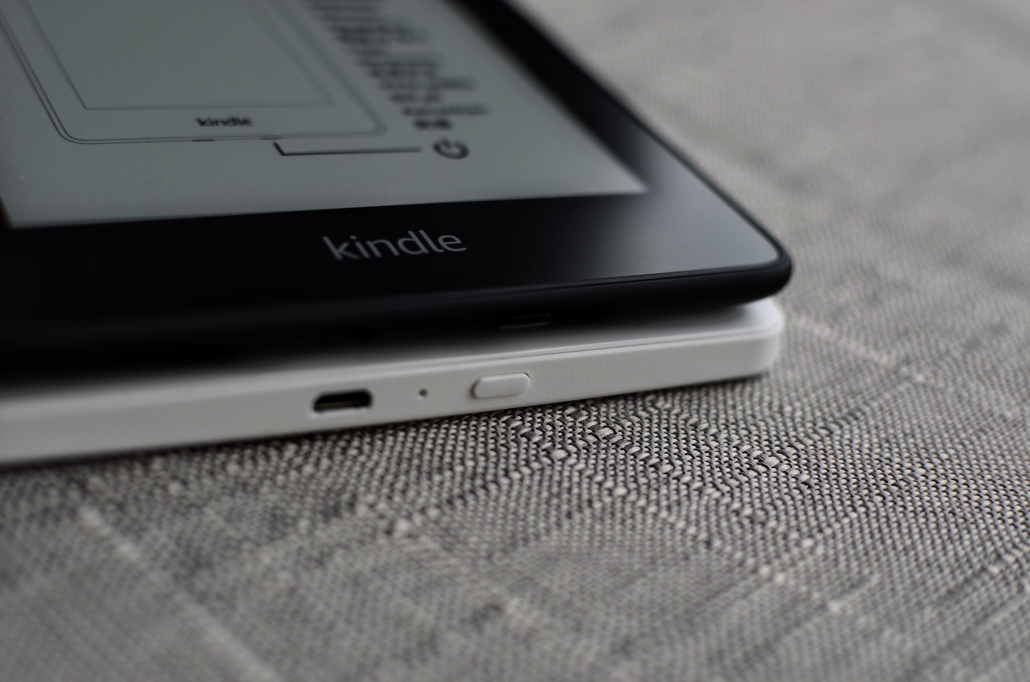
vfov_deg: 25.6
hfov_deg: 37.9
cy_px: 341
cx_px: 515
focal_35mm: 52
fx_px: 1499
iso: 100
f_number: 2.8
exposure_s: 1/200
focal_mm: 35
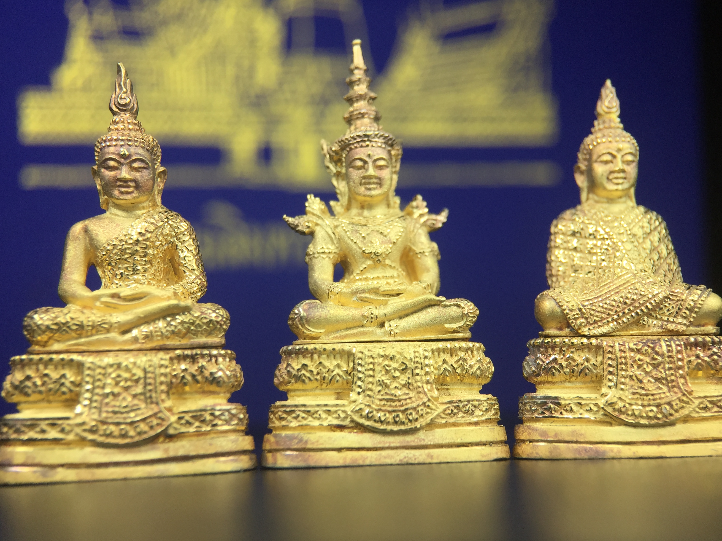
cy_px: 274
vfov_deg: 46.8
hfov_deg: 60.0
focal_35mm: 30
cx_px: 368
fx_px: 626
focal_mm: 4.15
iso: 32
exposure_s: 1/1014
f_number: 2.2
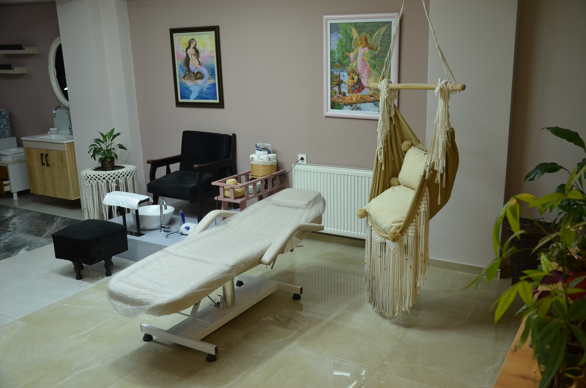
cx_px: 293
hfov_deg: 53.2
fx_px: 585
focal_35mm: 36
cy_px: 194
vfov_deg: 36.7
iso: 400
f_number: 5
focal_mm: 24
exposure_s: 1/100
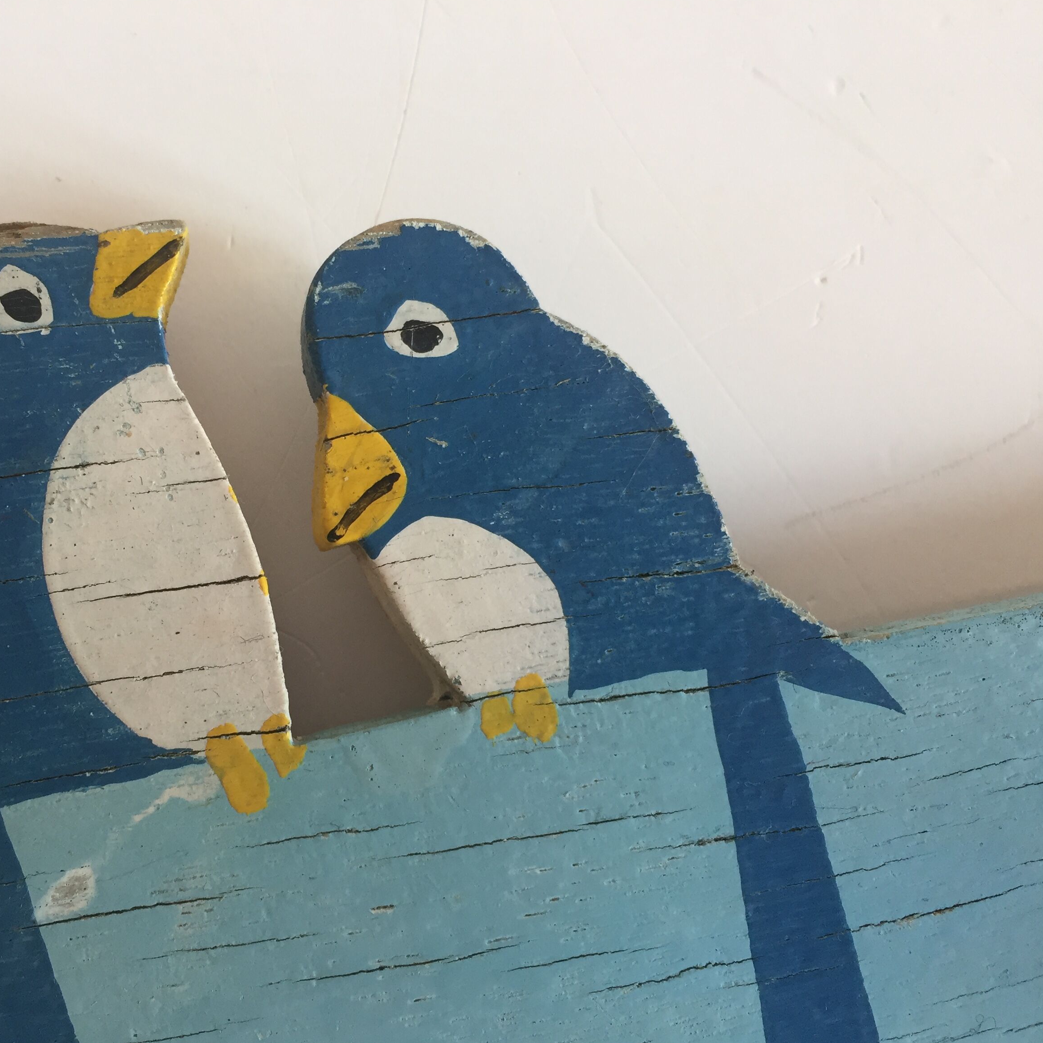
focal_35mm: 36
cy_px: 543
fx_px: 1227
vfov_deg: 46.0
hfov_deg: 45.2
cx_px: 335
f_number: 2.2
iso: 32
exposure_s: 1/33
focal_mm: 4.15
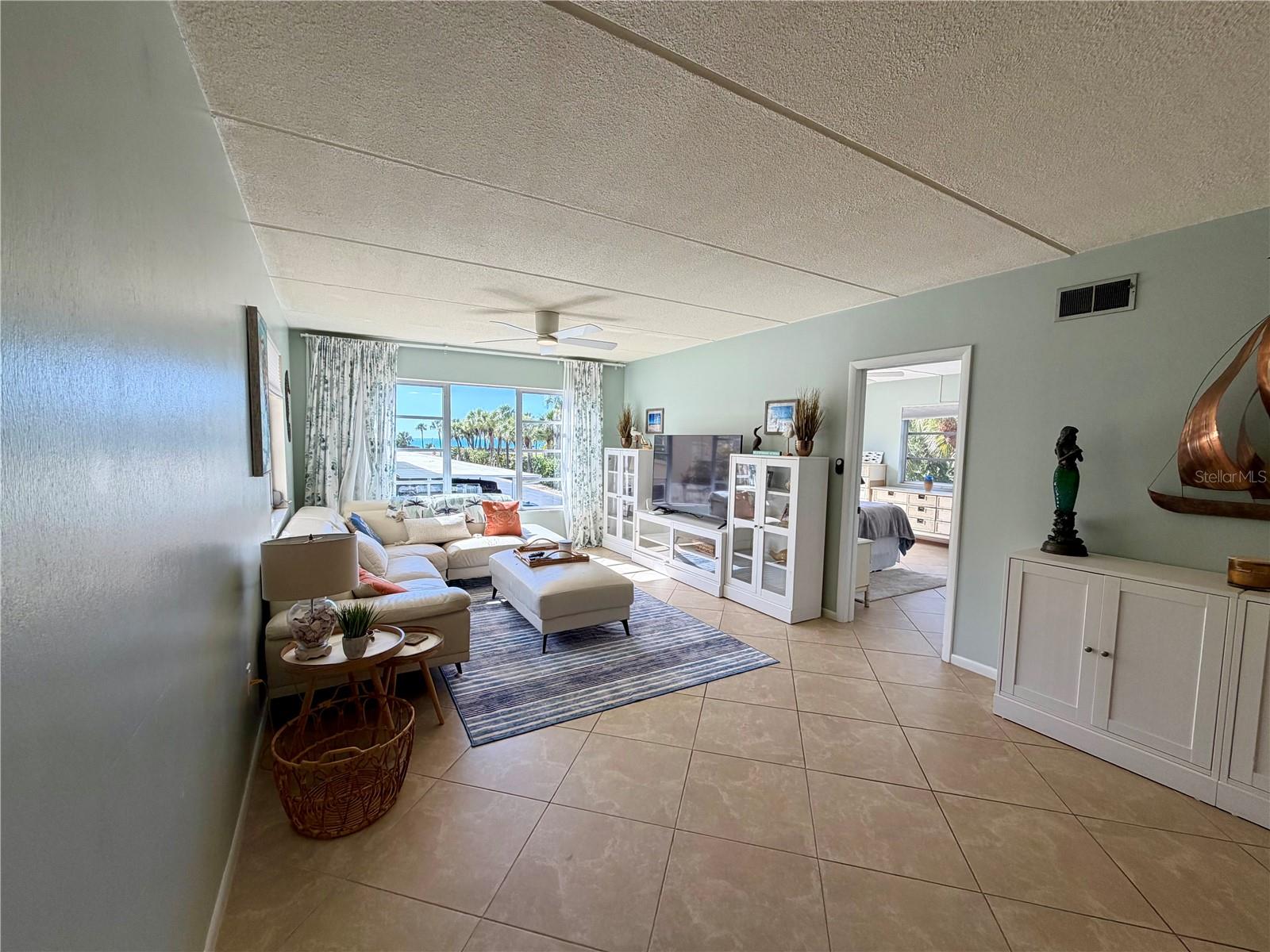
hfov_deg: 102.1
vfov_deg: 85.7
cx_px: 635
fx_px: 514
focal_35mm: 14
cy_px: 476
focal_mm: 2.22
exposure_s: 1/156
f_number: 2.2
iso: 64
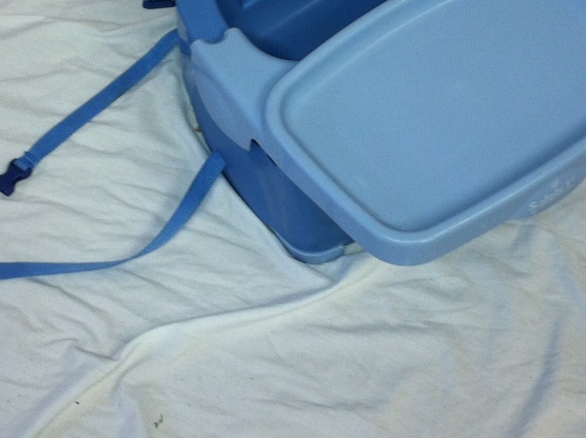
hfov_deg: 24.4
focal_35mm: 80
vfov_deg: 18.1
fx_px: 1353
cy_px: 48
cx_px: 378
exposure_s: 1/15
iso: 80
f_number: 2.8
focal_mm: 3.85
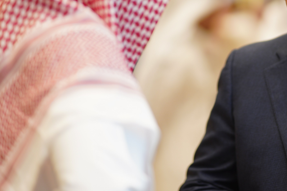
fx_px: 1507
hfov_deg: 10.8
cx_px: 250
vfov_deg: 7.3
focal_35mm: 189
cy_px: 34
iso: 160
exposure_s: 1/125
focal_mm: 85
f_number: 1.4
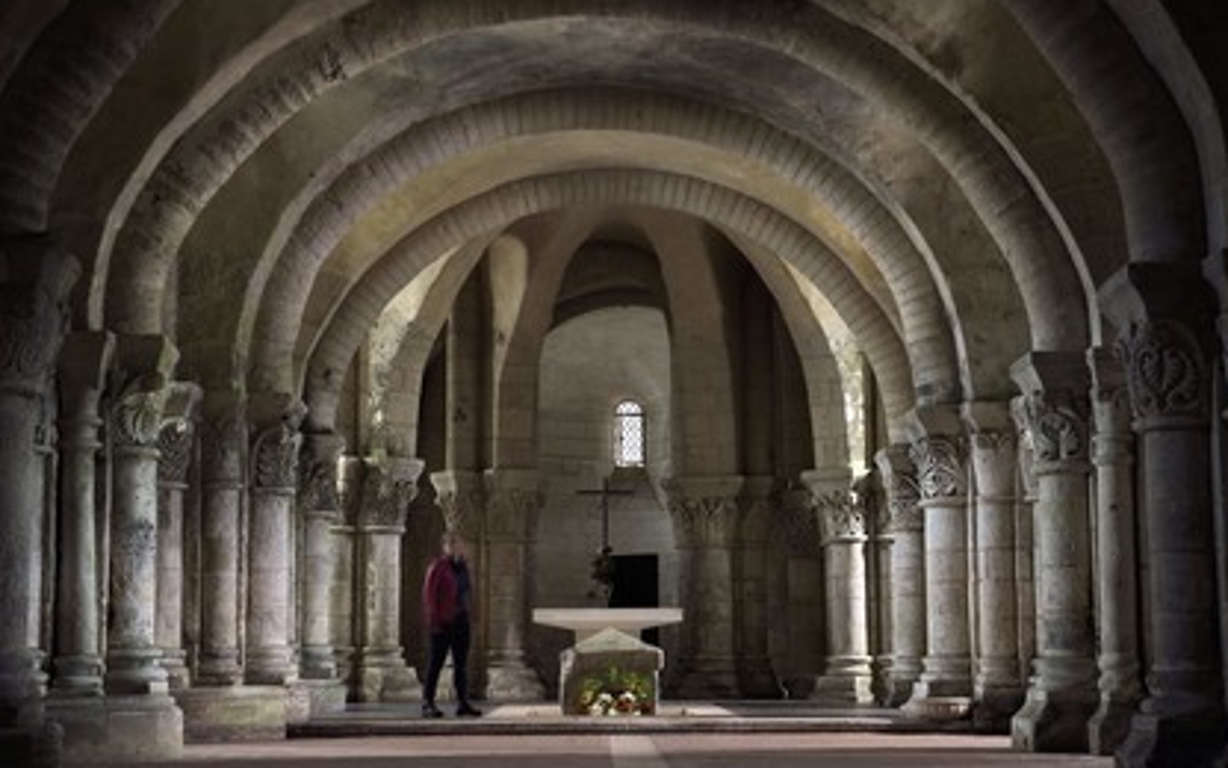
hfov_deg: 30.6
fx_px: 2242
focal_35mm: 67
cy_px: 402
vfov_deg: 19.4
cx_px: 615
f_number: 7.1
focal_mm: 65
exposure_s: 5
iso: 200
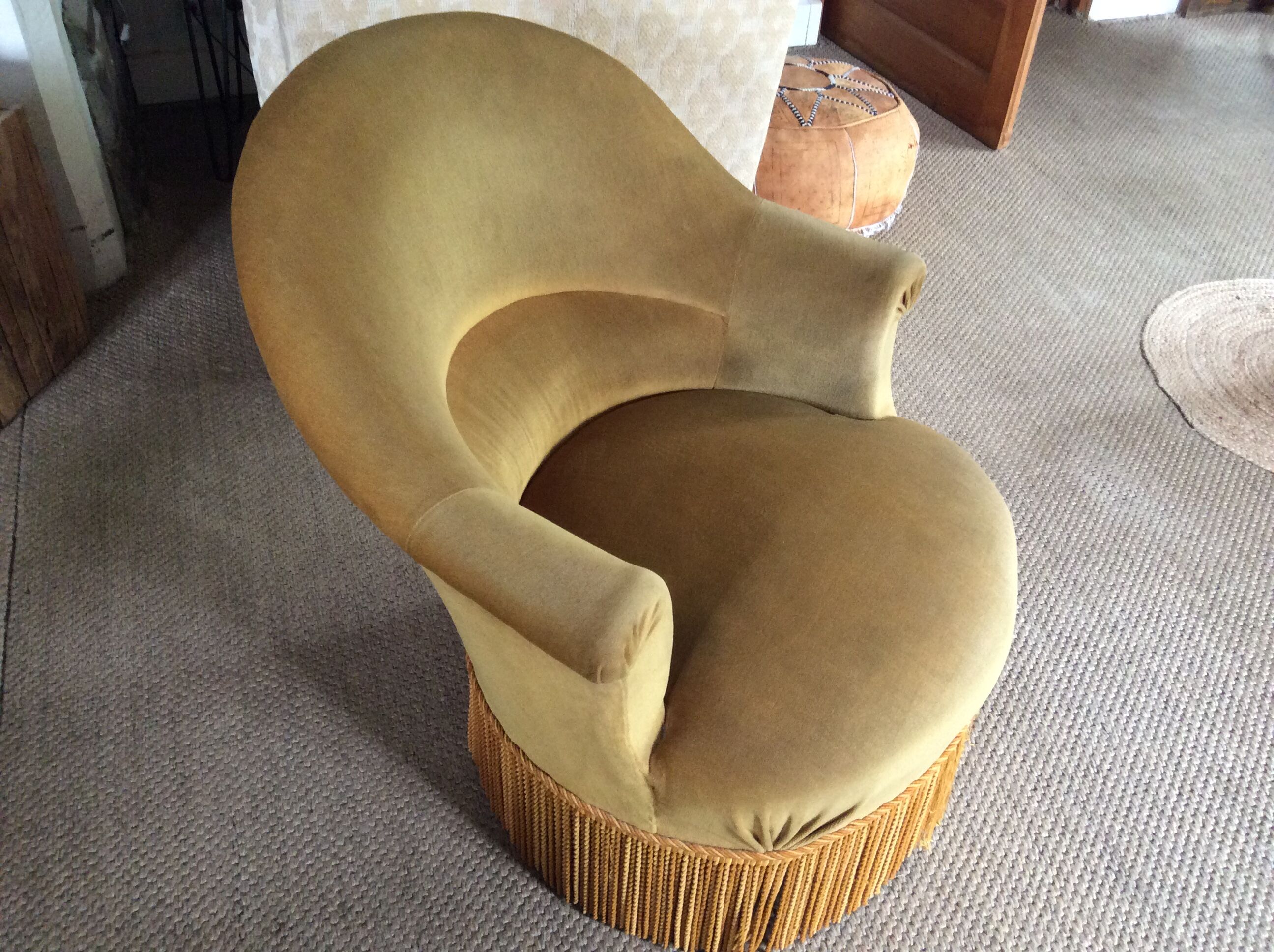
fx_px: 1176
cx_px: 637
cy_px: 476
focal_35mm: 32
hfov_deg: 56.9
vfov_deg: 44.1
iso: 160
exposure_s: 1/25
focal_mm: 3.3
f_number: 2.4
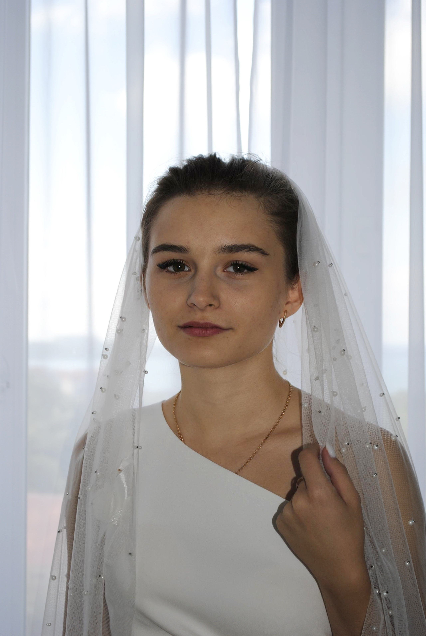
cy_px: 318
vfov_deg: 30.5
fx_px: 1168
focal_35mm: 66
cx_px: 213
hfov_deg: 20.7
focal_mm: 44
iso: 100
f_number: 5.3
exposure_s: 1/125
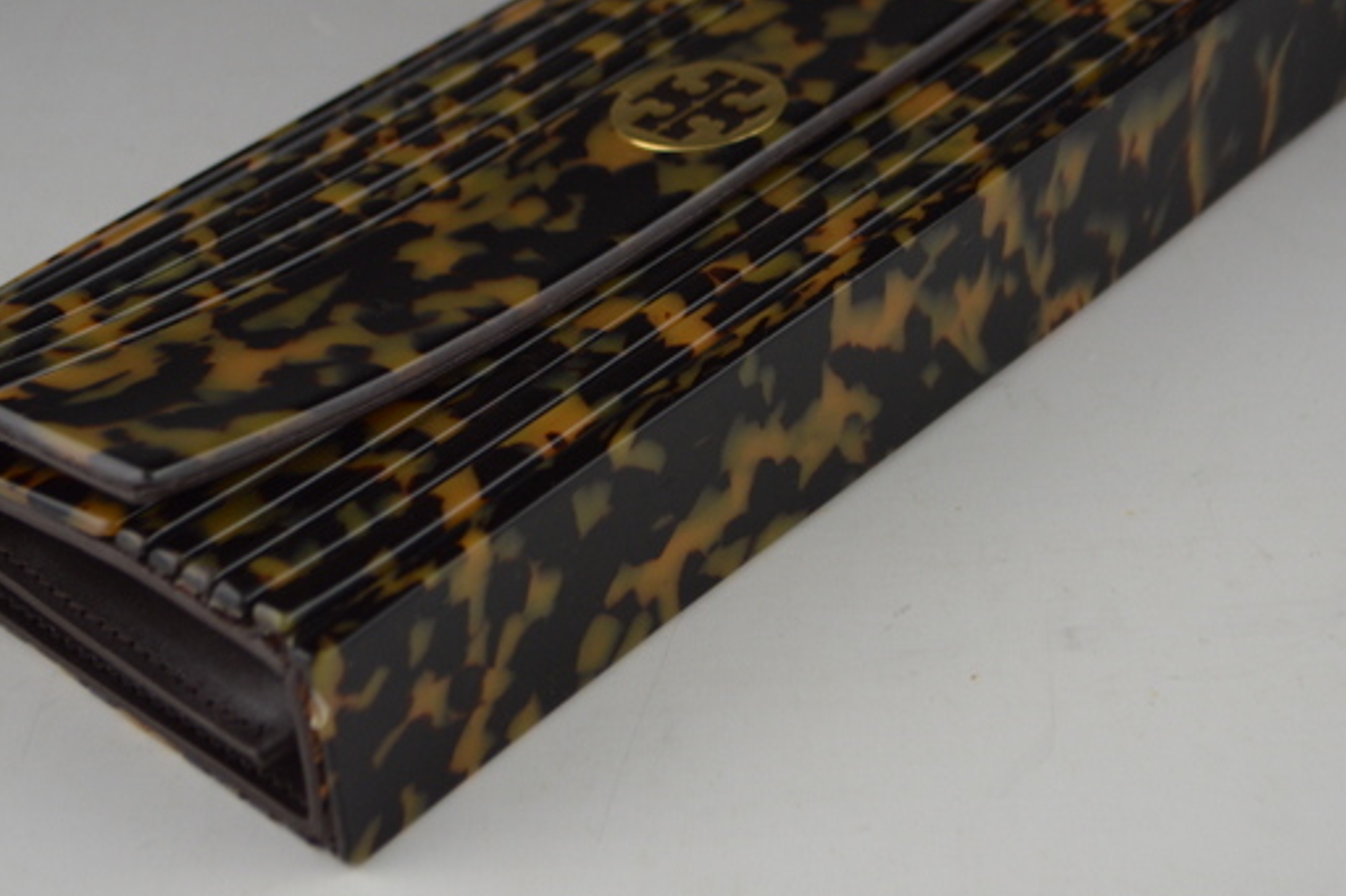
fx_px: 2915
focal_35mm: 78
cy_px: 328
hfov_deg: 26.0
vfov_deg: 17.5
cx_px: 665
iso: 400
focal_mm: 38
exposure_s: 1/100
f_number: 5
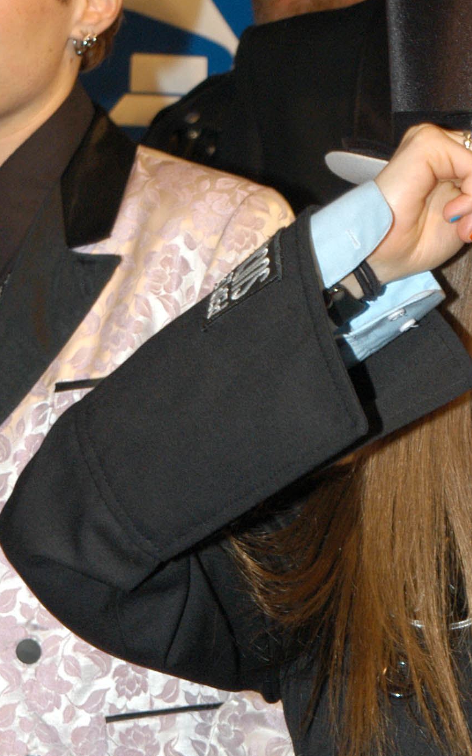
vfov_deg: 11.9
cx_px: 440
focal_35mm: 174
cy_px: 700
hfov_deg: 7.5
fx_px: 3583
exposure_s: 1/160
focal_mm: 52
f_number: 7.1
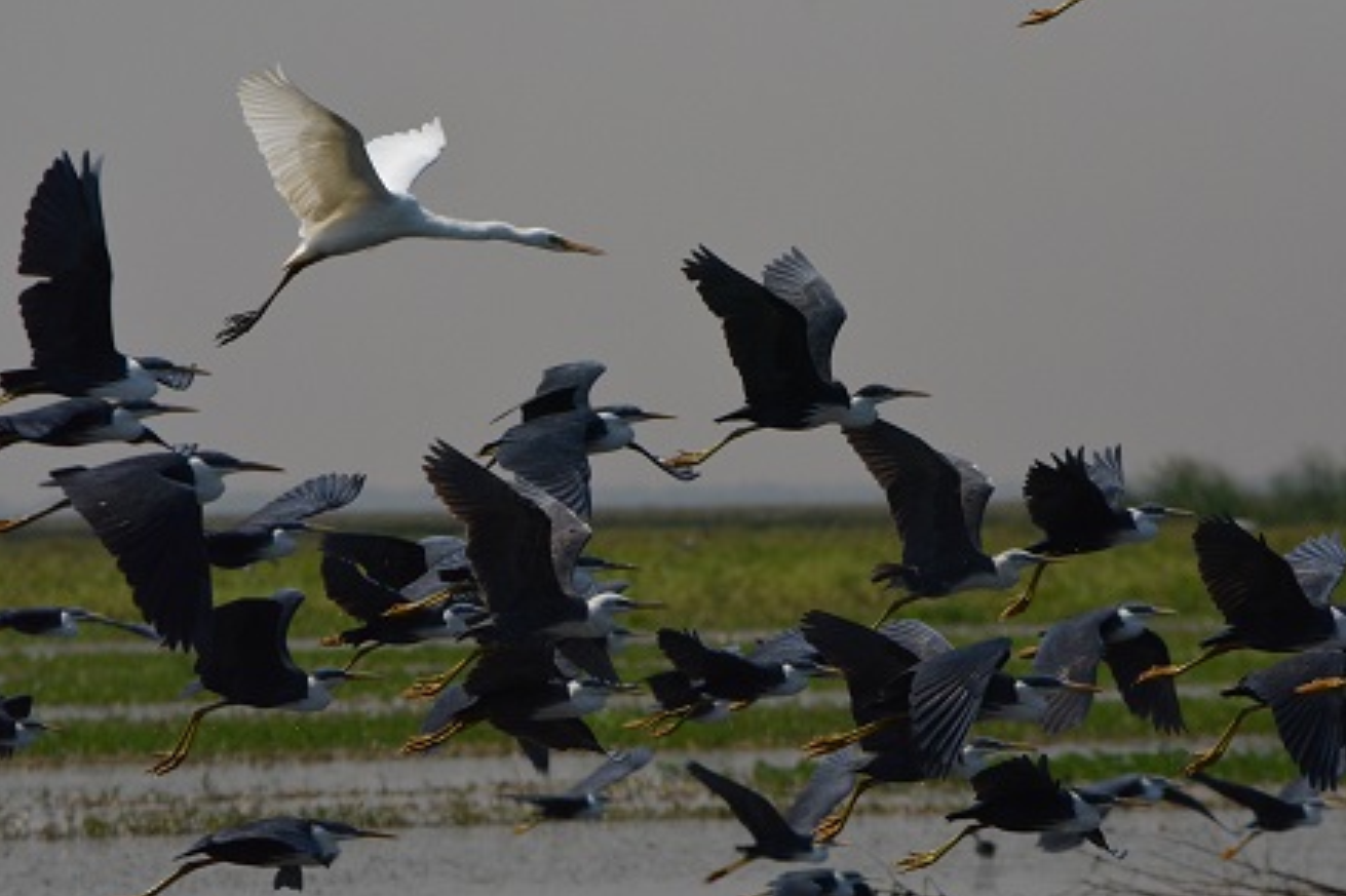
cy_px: 485
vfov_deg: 2.7
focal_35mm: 515
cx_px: 742
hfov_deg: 4.0
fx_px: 19247
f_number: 14
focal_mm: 300
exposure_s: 1/4000
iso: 2000
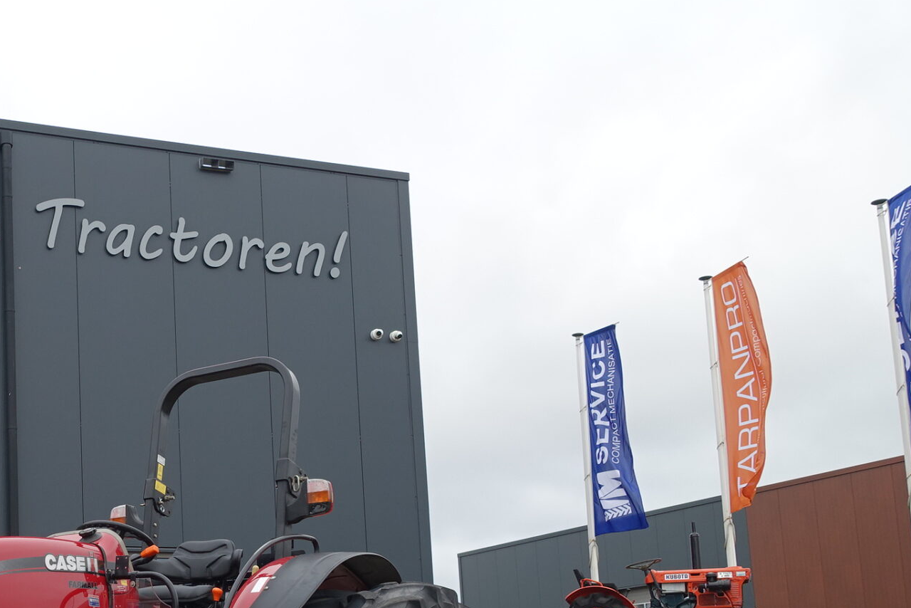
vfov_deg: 27.1
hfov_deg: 38.3
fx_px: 1215
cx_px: 93
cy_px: 552
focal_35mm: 48
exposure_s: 1/320
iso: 125
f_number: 4
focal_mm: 8.8
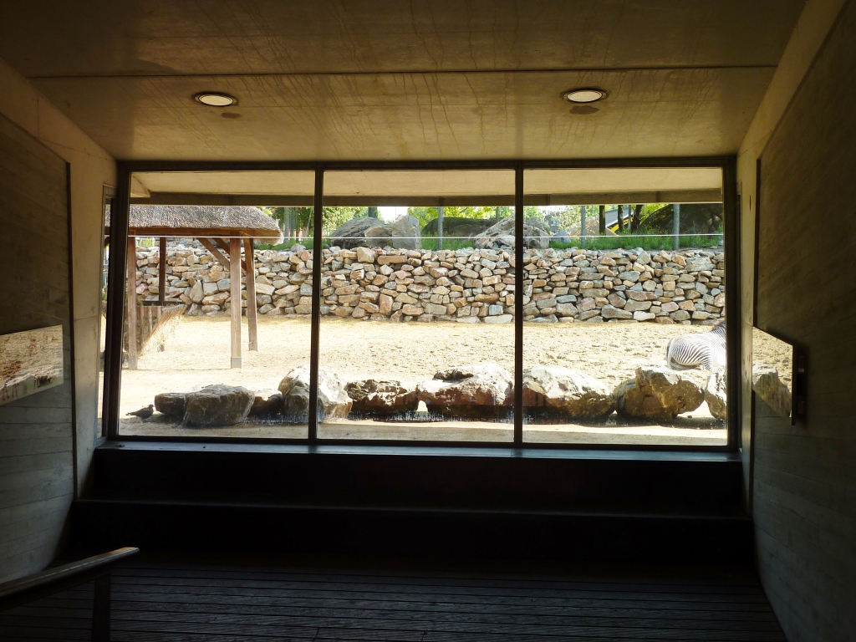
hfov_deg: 46.8
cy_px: 321
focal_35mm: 40
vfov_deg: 36.0
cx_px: 428
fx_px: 989
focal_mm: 6.5
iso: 80
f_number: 4
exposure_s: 1/160
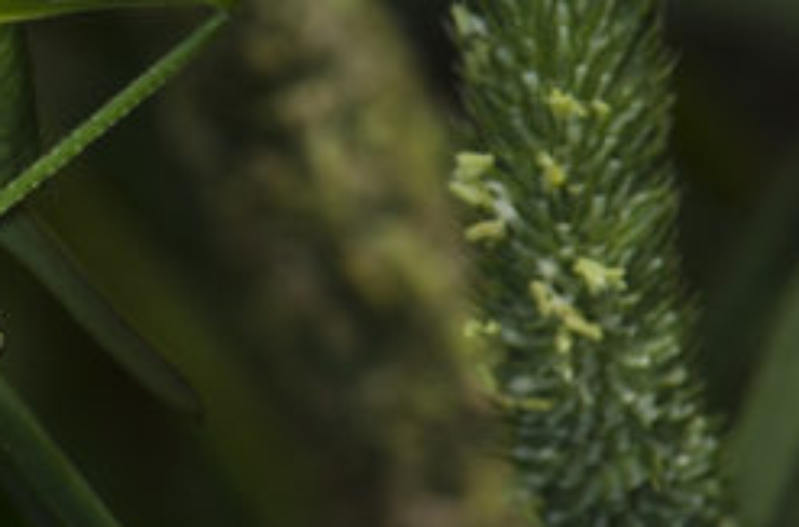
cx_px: -159
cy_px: -31
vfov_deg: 3.6
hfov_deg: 5.4
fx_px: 8478
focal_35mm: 383
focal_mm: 105
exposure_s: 1/320
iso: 200
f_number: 14
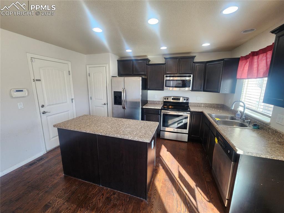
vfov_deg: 89.9
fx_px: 107
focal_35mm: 13
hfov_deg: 106.2
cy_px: 106
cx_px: 142
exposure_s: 1/60
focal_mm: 2.2
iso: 100
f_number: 2.2
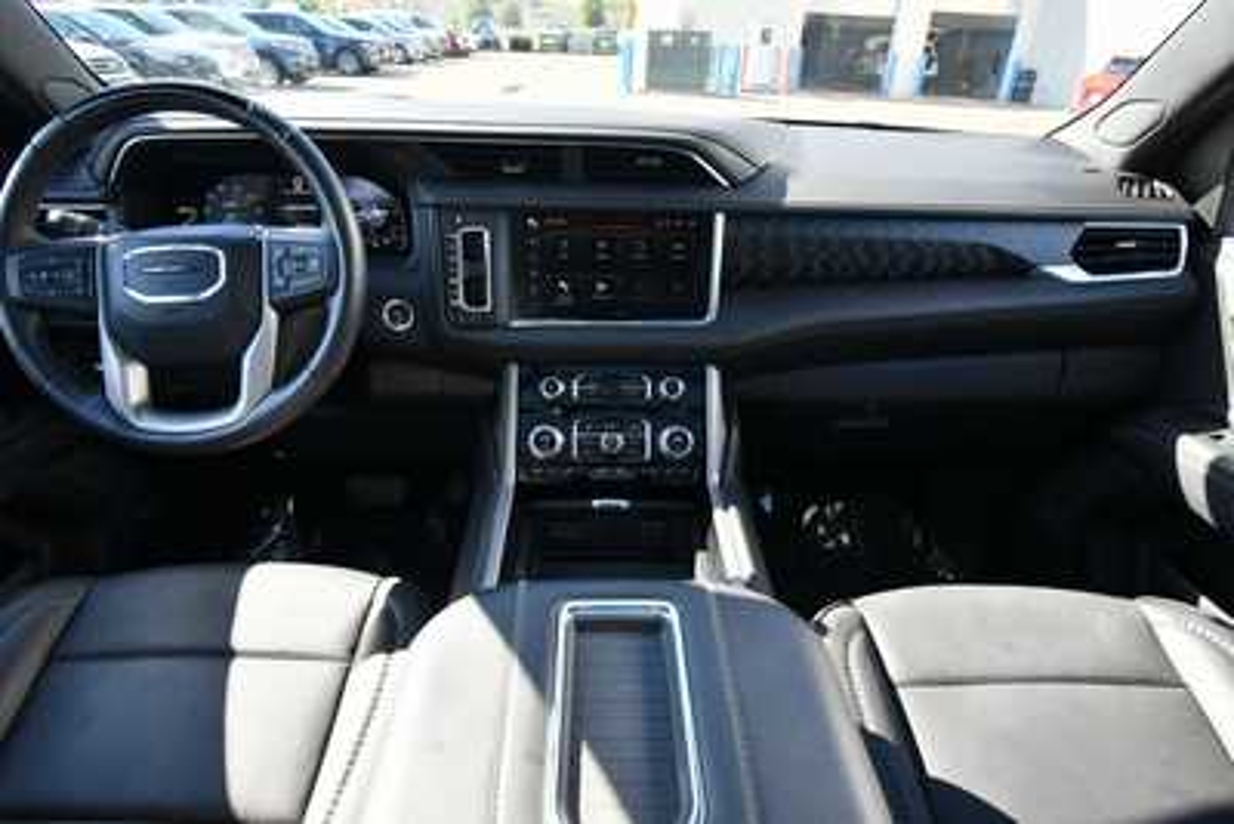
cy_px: 412
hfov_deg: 81.2
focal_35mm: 21
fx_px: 720
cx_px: 617
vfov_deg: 59.5
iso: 450
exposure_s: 1/250
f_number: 5
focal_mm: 14
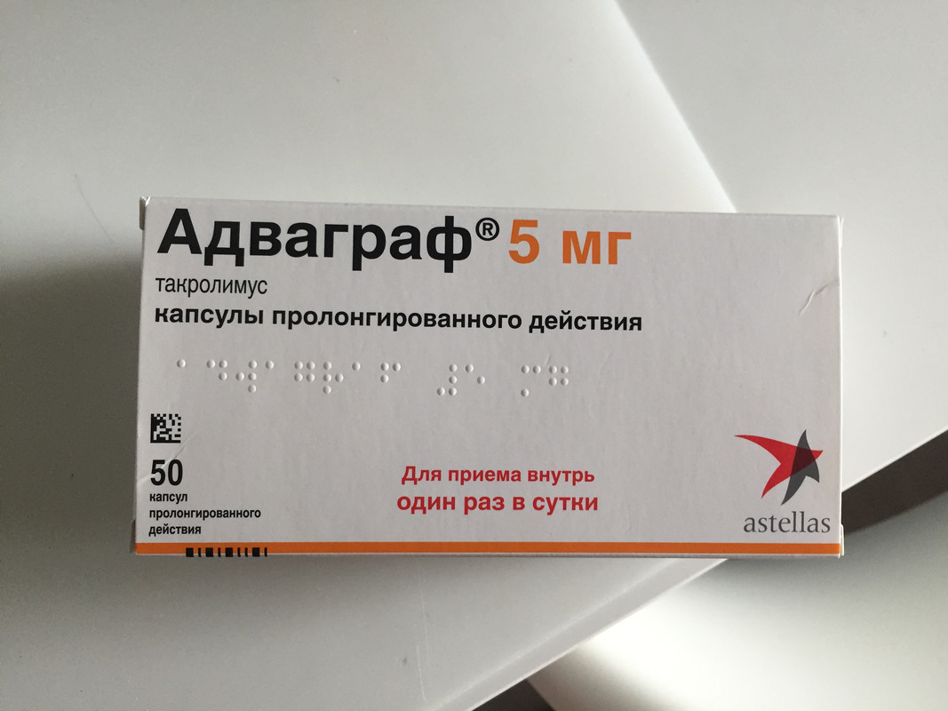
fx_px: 794
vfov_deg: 48.2
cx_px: 474
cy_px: 356
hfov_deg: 61.7
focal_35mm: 29
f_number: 2.2
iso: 80
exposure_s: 1/33
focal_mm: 4.15
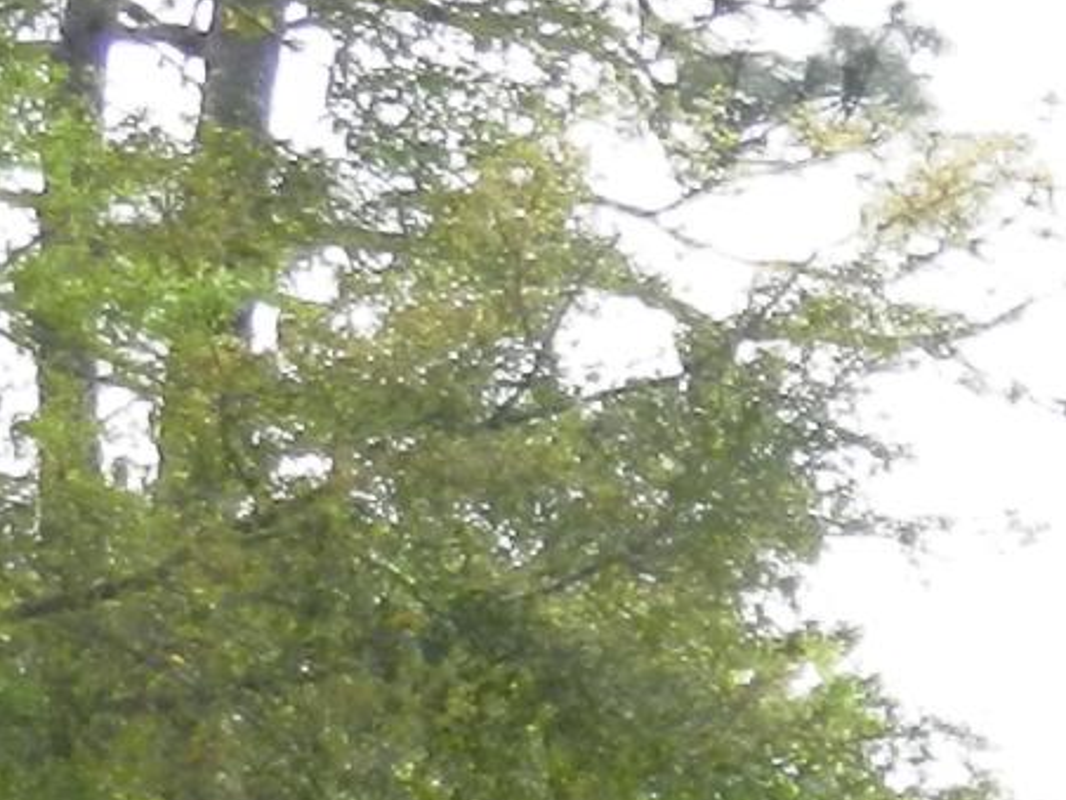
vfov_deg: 4.7
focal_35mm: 299
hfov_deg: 6.0
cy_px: 2398
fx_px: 9208
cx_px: 3495
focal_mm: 8.2
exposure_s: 1/250
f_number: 4.2
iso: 160
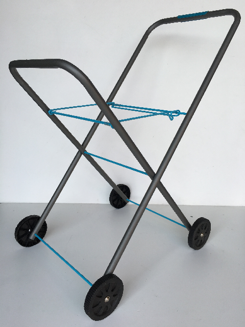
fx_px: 274
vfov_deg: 61.7
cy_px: 164
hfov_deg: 48.2
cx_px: 122
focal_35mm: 29
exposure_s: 1/487
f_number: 2.2
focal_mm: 4.15
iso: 25
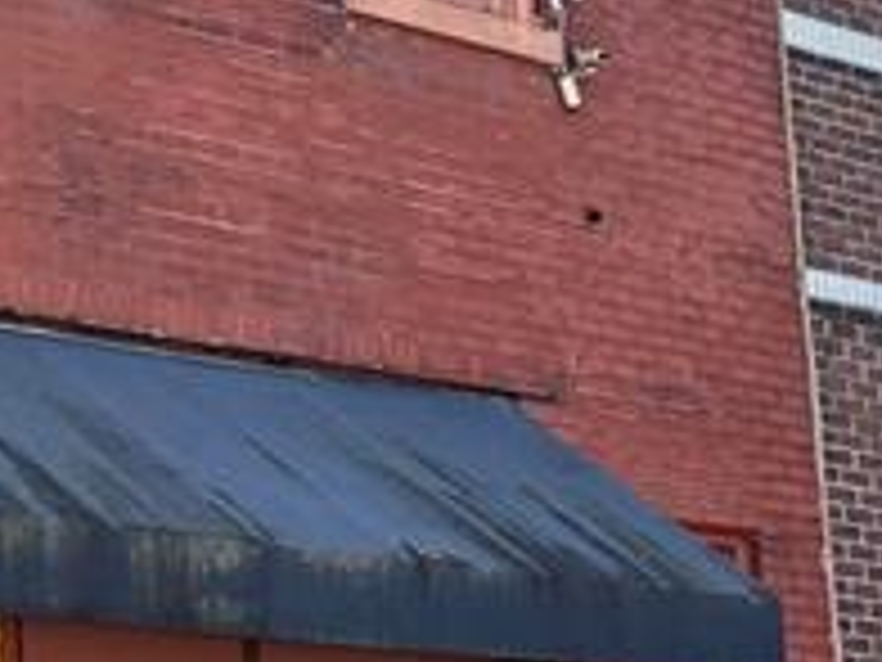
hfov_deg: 14.2
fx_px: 3465
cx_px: -86
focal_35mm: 136
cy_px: -5
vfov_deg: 10.8
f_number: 1.6
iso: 50
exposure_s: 1/513
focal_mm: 5.1
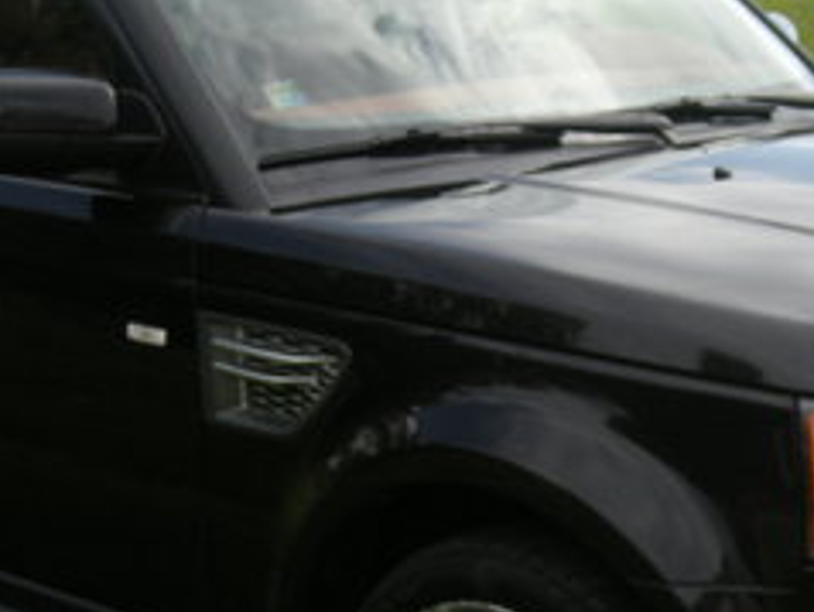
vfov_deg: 15.7
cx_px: 489
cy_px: 352
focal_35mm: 94
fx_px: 2213
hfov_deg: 20.8
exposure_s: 1/654
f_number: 2.8
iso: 64
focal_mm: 5.7
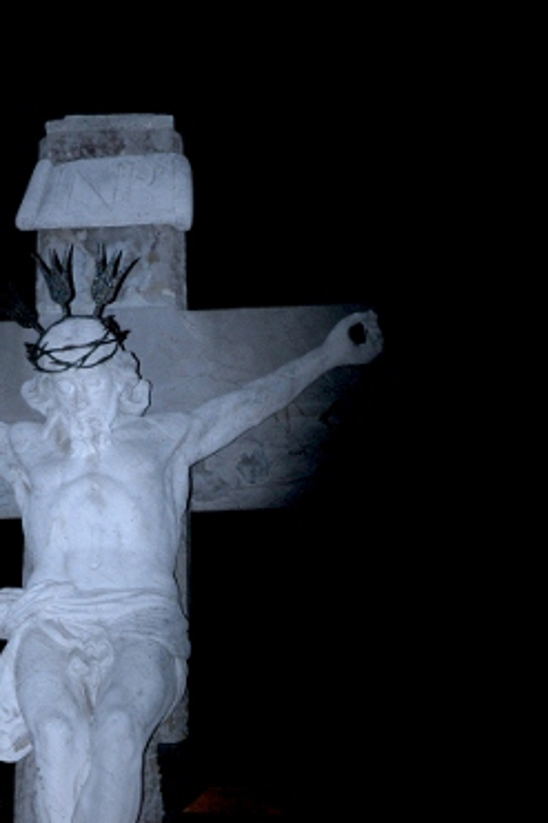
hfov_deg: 11.5
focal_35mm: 119
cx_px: 135
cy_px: 708
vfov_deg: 17.0
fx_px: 2719
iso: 800
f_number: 4.5
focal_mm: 46
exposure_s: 1/60
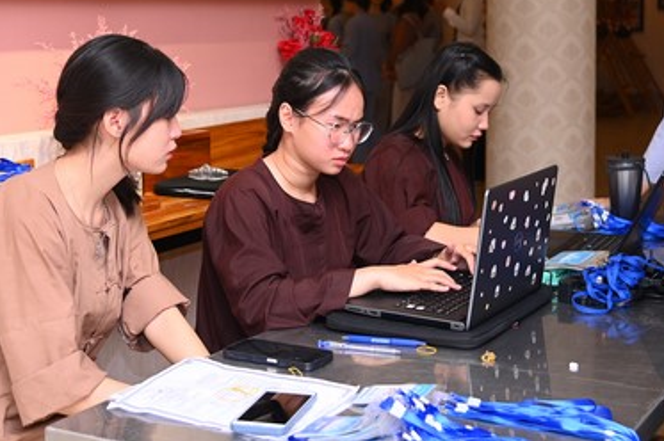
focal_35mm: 61
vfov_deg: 21.9
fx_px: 1124
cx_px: 361
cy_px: 75
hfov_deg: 32.9
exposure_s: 1/200
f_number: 4
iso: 1000
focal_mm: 35
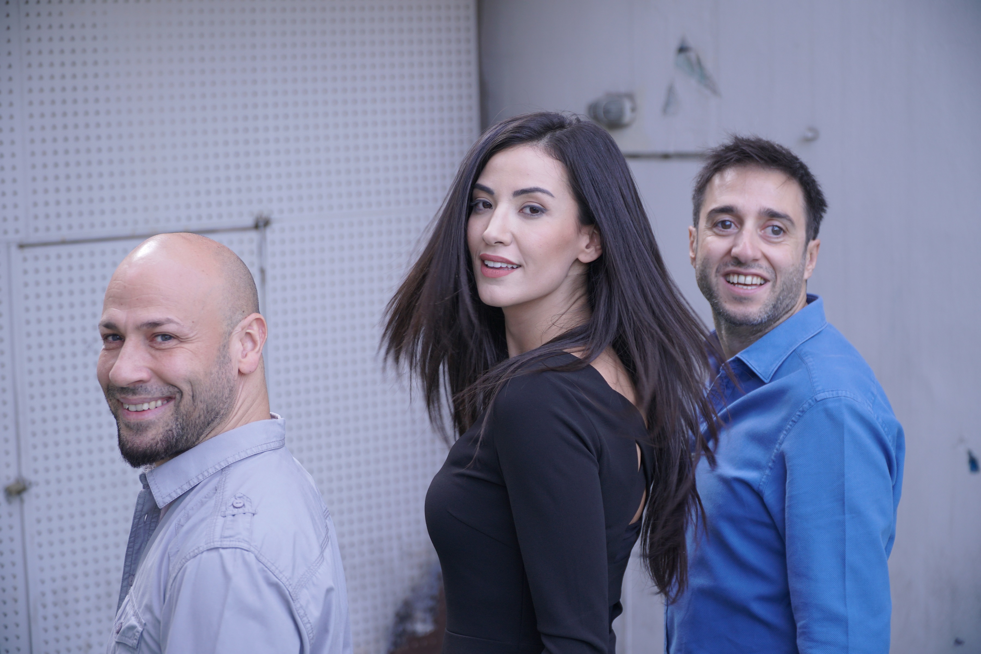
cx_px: 490
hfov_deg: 27.0
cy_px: 327
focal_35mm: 75
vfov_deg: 18.2
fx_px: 2044
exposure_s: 1/125
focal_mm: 50
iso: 250
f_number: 4
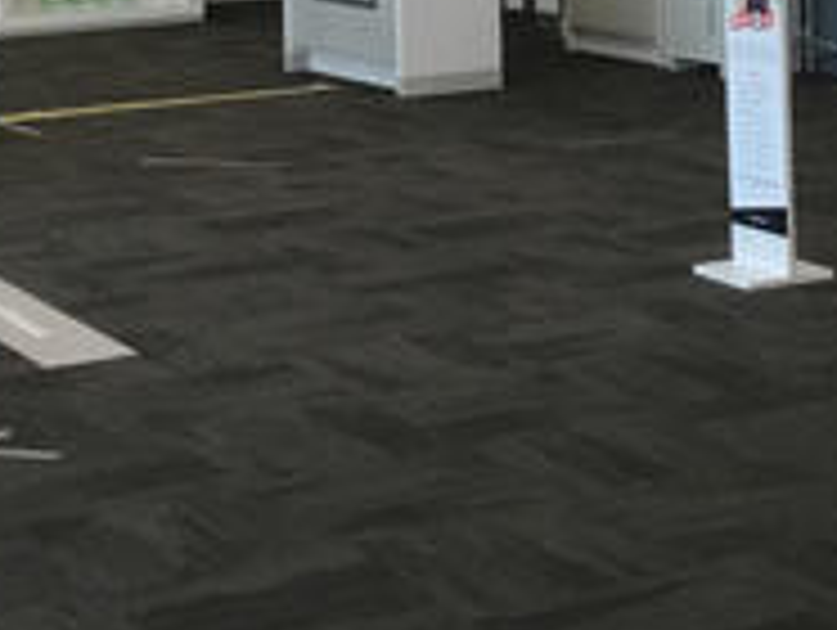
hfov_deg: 18.8
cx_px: 713
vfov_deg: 13.9
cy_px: -144
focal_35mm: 103
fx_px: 2494
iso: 40
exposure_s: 1/30
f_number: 2.4
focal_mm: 3.3
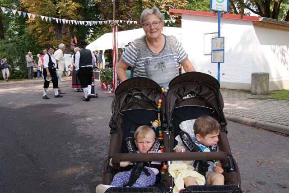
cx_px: 144
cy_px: 96
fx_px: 265
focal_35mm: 33
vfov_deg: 40.0
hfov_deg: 57.2
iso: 100
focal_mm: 22
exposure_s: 1/80
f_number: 7.1
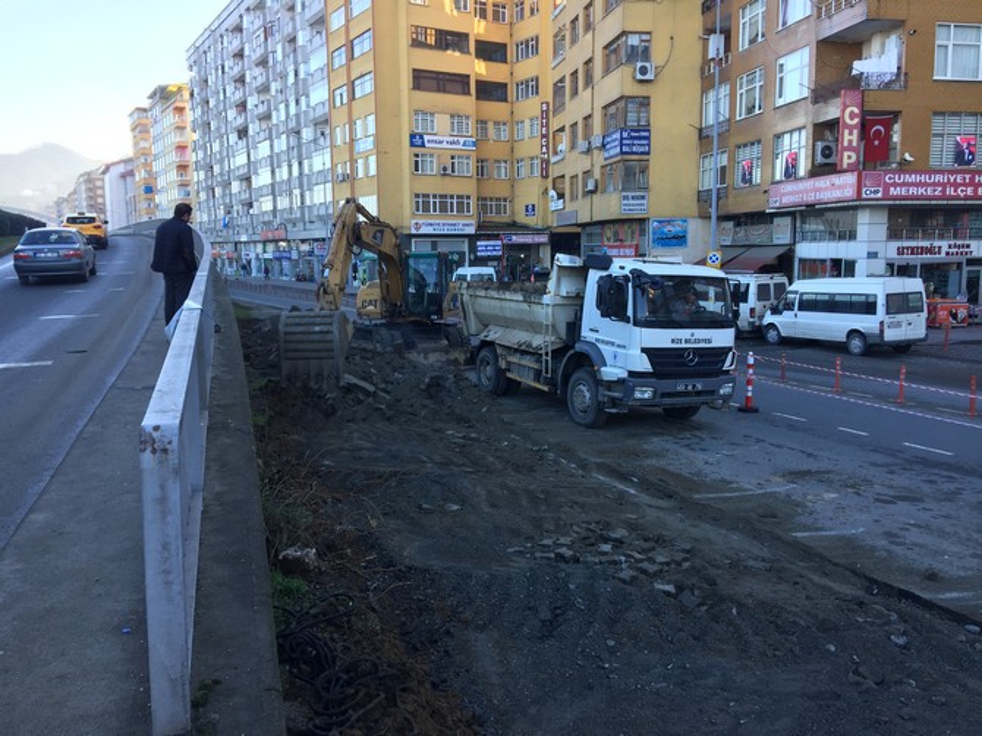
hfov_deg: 61.7
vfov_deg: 48.2
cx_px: 491
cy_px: 368
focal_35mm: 29
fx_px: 822
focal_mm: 4.15
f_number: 2.2
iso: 32
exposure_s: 1/164
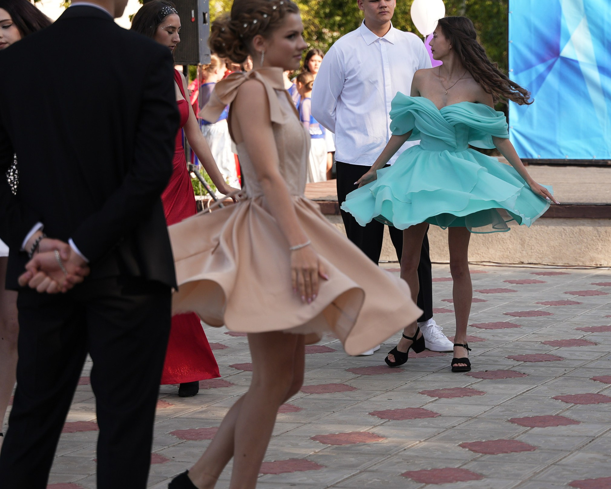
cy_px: 199
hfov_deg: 16.0
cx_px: 441
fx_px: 2165
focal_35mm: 120
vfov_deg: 12.9
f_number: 2.8
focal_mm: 62.9
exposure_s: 1/500
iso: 160
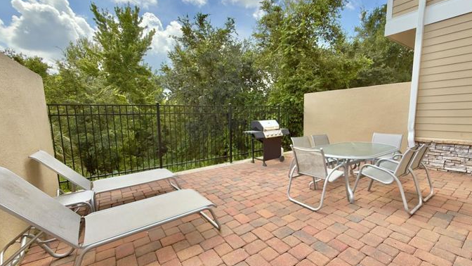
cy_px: 141
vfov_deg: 67.0
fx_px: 200
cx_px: 245
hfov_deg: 99.3
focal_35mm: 16
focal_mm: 2.22
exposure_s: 1/619
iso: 50
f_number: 2.2
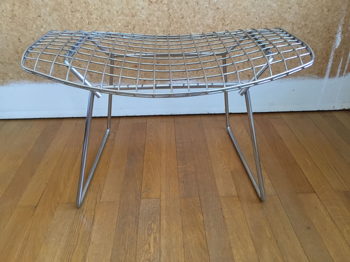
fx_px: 313
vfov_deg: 45.4
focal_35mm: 31
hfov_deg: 58.4
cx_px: 175
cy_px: 131
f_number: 2.4
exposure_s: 1/33
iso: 160
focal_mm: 3.3
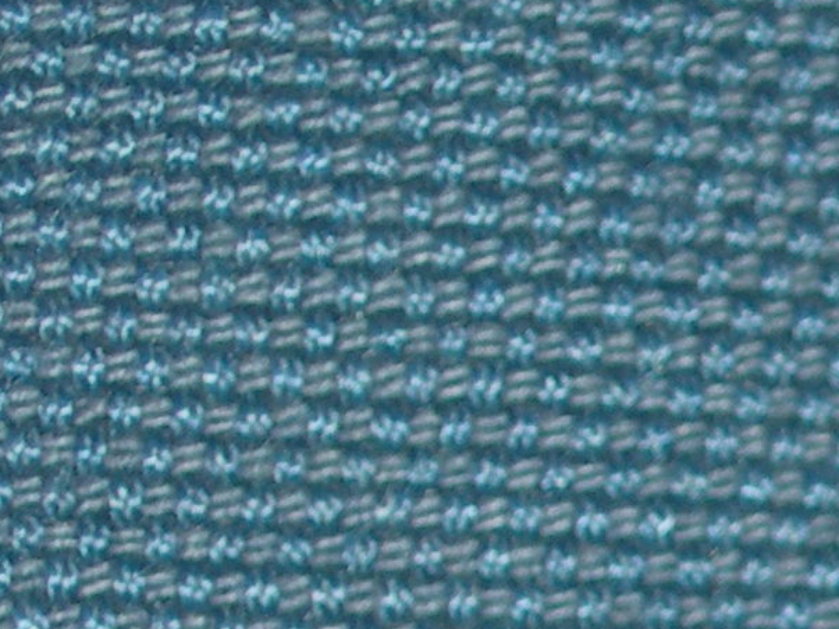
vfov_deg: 4.0
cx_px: 1885
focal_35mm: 367
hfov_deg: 5.3
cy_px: 1162
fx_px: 8893
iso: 50
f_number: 3.7
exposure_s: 1/60.1
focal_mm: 14.9
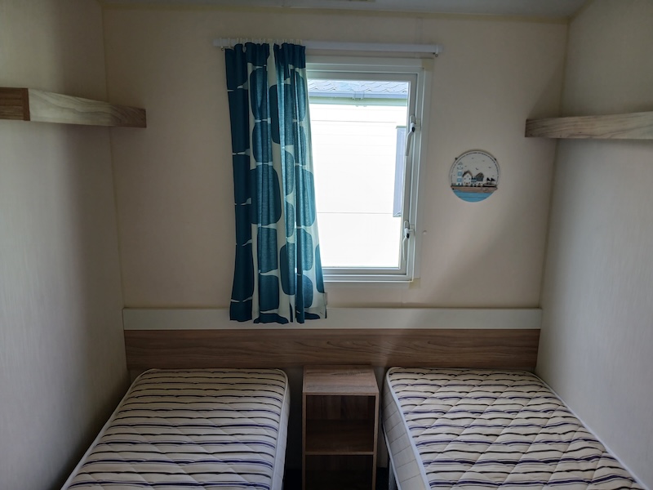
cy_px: 245
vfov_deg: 53.1
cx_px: 326
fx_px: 490
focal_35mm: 26
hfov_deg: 67.3
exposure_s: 1/50
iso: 32
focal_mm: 3.98
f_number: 1.8
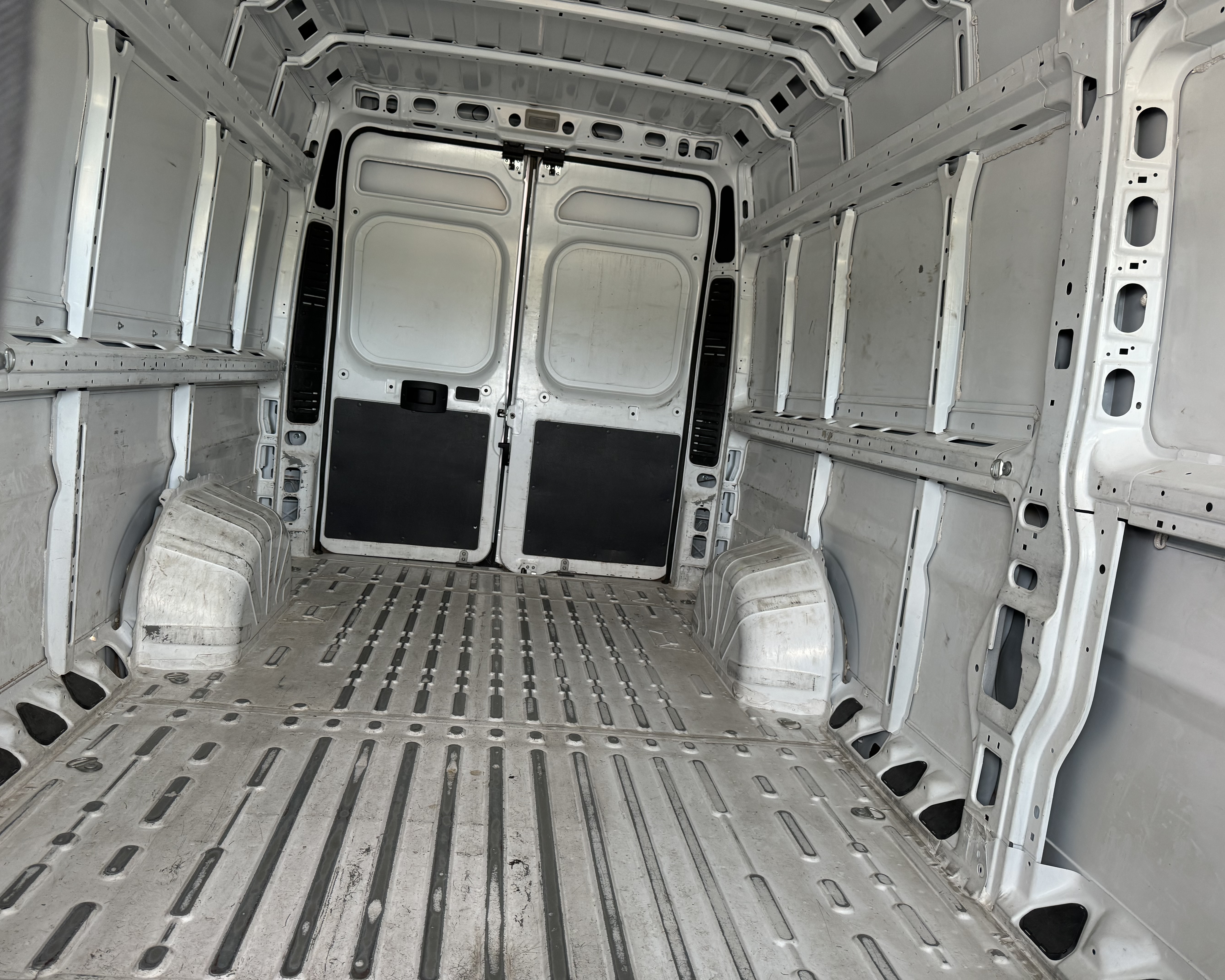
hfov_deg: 68.1
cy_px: 490
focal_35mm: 25
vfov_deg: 56.8
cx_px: 606
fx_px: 906
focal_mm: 6.76
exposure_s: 1/121
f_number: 1.78
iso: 160
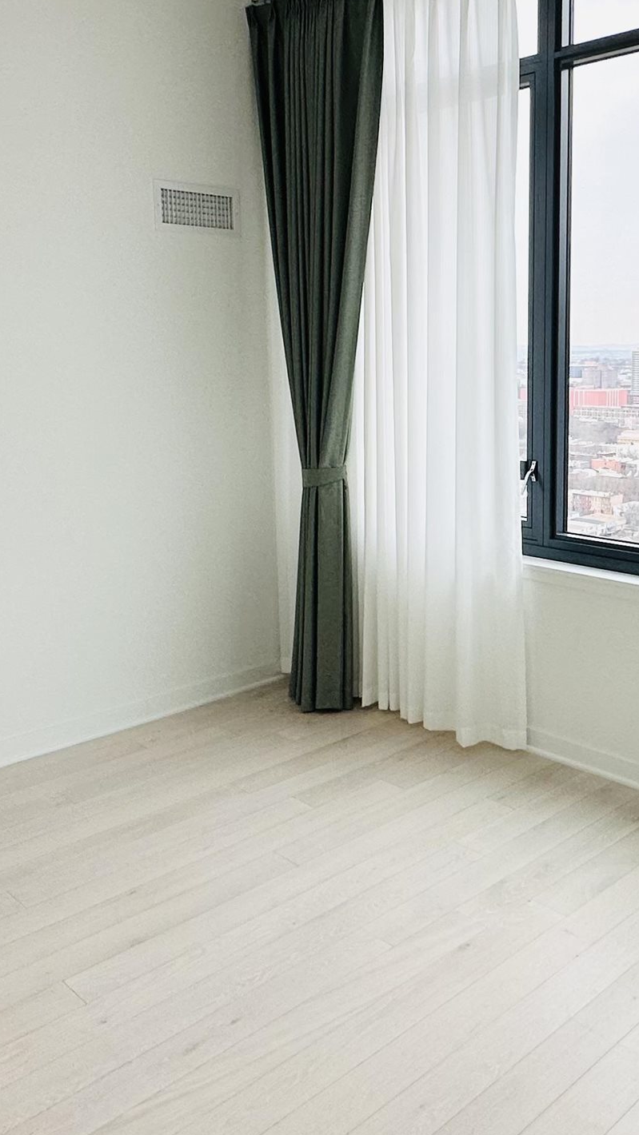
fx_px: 994
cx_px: 465
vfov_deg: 59.3
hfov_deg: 35.0
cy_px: 492
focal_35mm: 33
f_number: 2.2
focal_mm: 2.22
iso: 80
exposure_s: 1/99
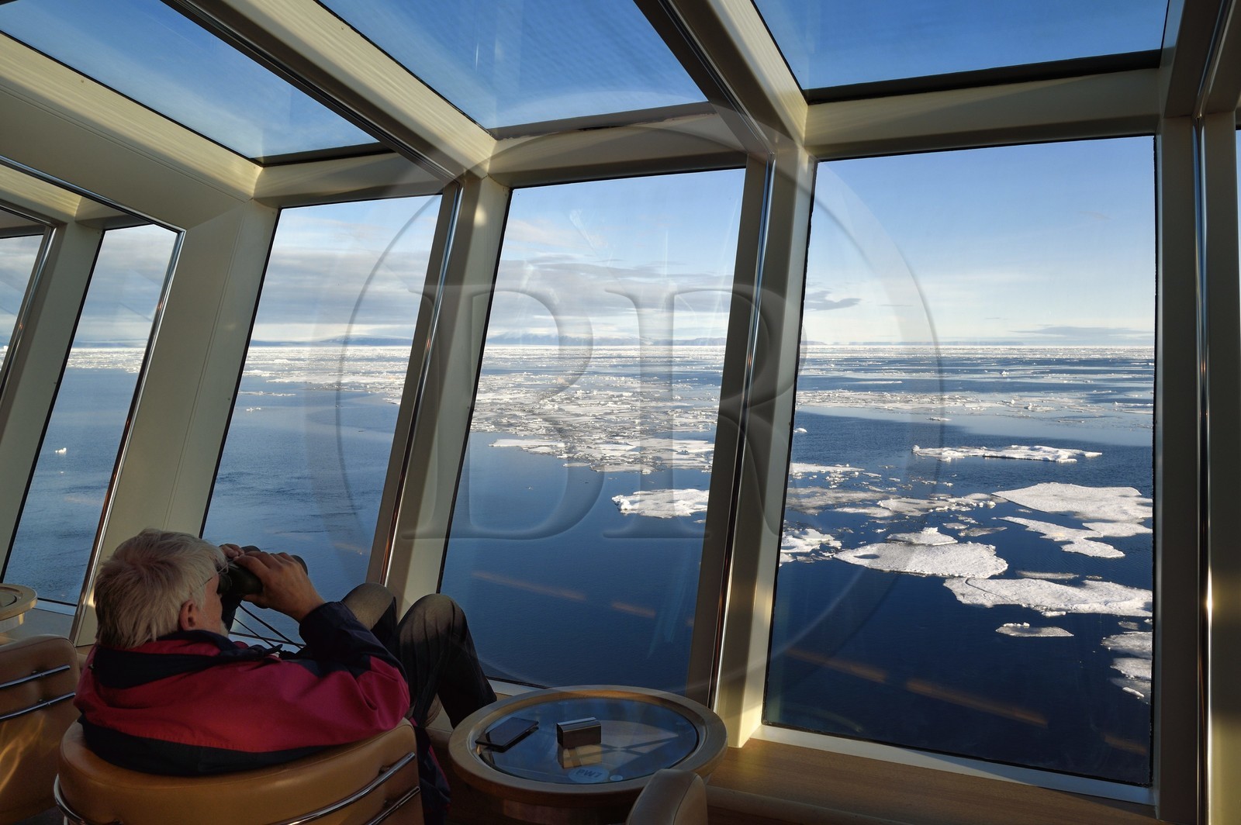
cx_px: 620
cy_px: 412
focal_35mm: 29
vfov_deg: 44.9
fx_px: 999
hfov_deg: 63.7
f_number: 16
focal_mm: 29
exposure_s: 1/200
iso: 400
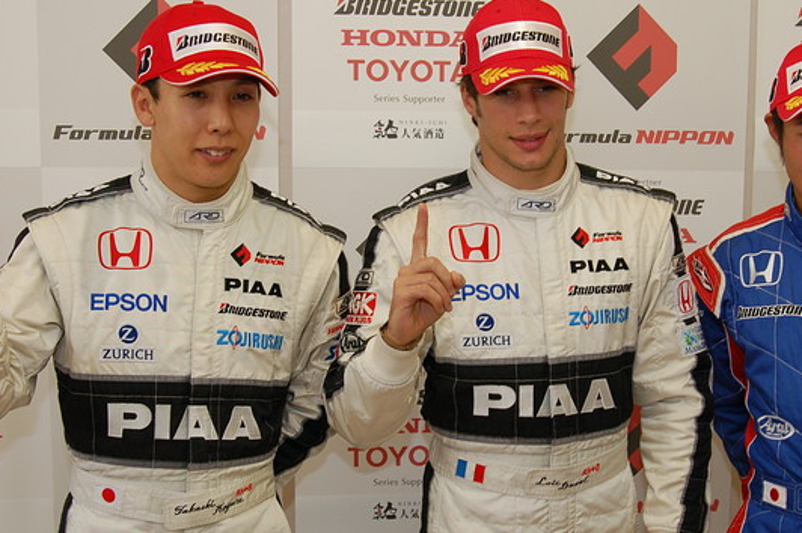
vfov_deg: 23.7
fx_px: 1269
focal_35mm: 57
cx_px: 475
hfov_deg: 35.0
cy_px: 260
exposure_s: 1/90
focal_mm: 28
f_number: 4.8
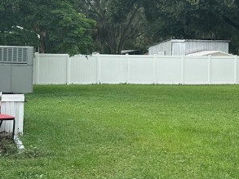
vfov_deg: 17.5
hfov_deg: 23.3
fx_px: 579
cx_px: 116
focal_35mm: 84
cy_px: 51
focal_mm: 6.86
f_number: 1.78
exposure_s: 1/1812
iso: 80
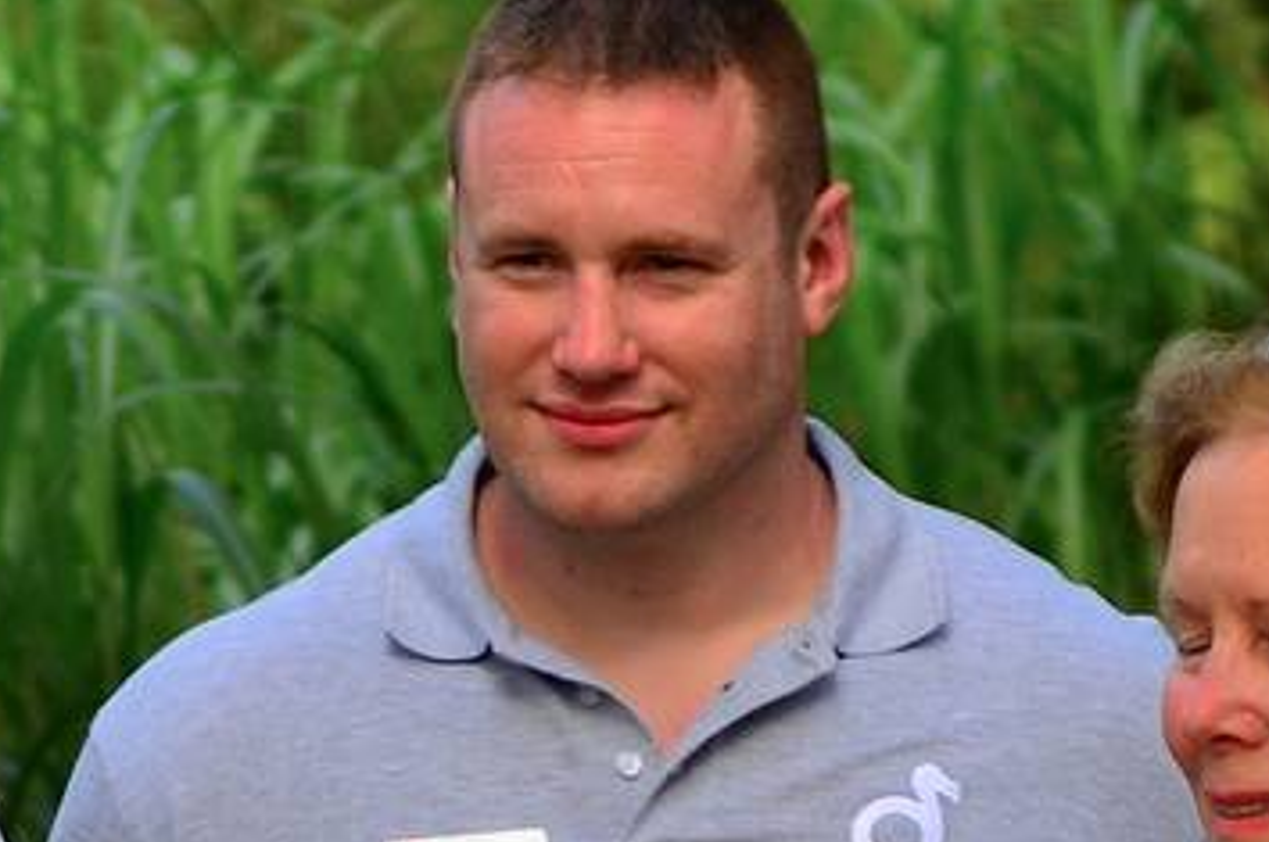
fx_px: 17891
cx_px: 122
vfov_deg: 2.7
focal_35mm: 508
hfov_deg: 4.1
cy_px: 975
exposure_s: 1/320
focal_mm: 75
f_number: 4.5
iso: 100
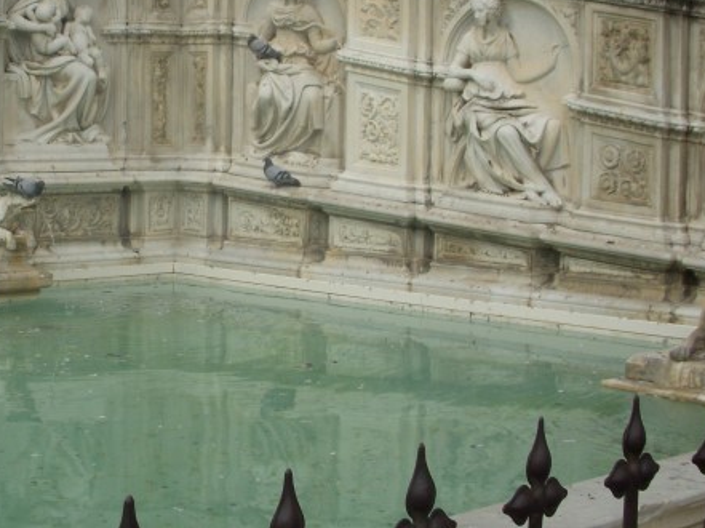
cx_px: 184
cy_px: 139
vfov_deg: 21.1
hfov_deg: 27.8
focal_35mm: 69
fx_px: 1404
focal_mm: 6.3
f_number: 3.3
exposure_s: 1/500
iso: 100
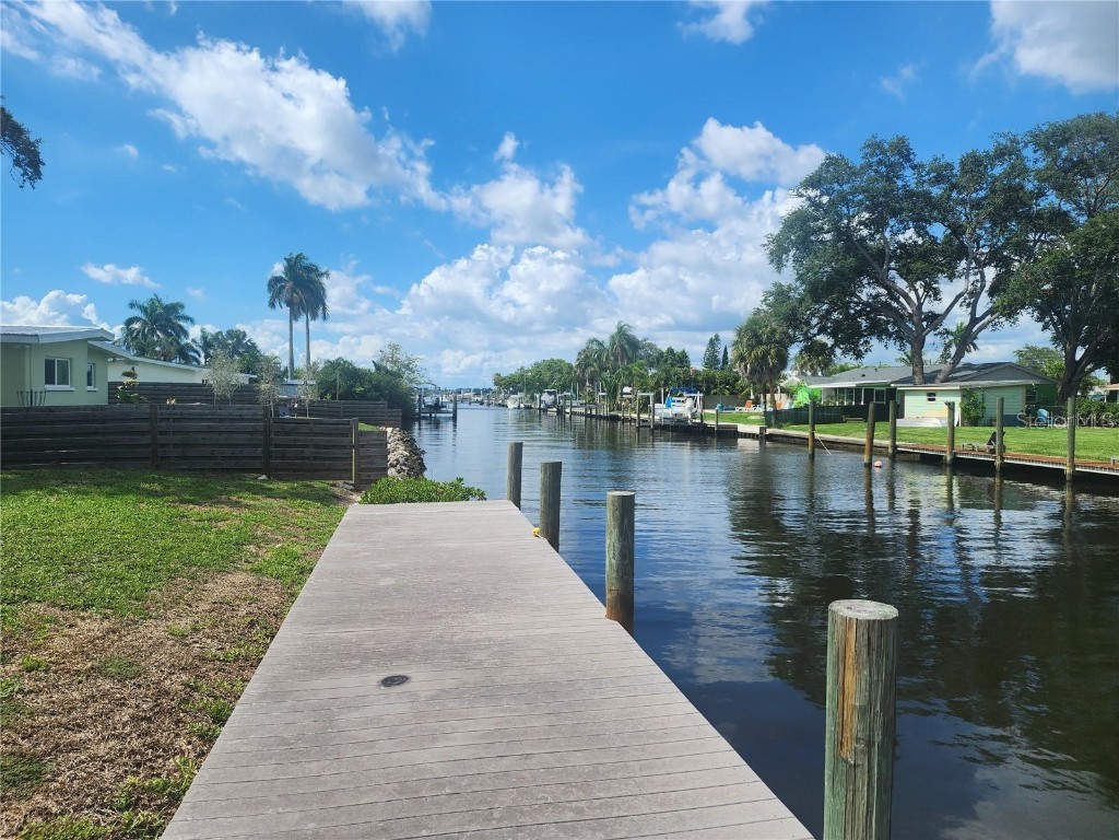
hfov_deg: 73.9
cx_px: 560
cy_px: 420
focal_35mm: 23
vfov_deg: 58.9
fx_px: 744
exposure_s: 1/1148
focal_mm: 6.4
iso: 12
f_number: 1.8
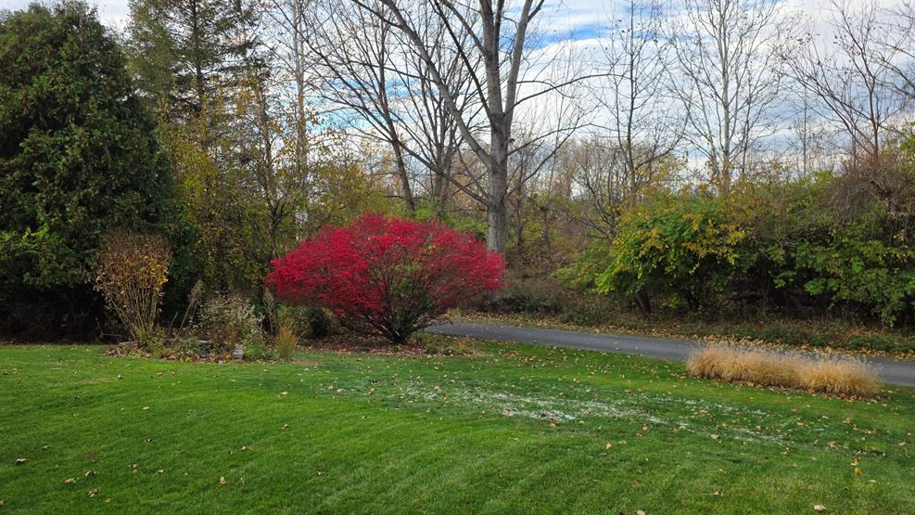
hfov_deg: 71.9
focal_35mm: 26
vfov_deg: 44.4
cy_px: 253
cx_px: 465
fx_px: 631
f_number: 1.7
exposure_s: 1/1809
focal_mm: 6.25
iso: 80
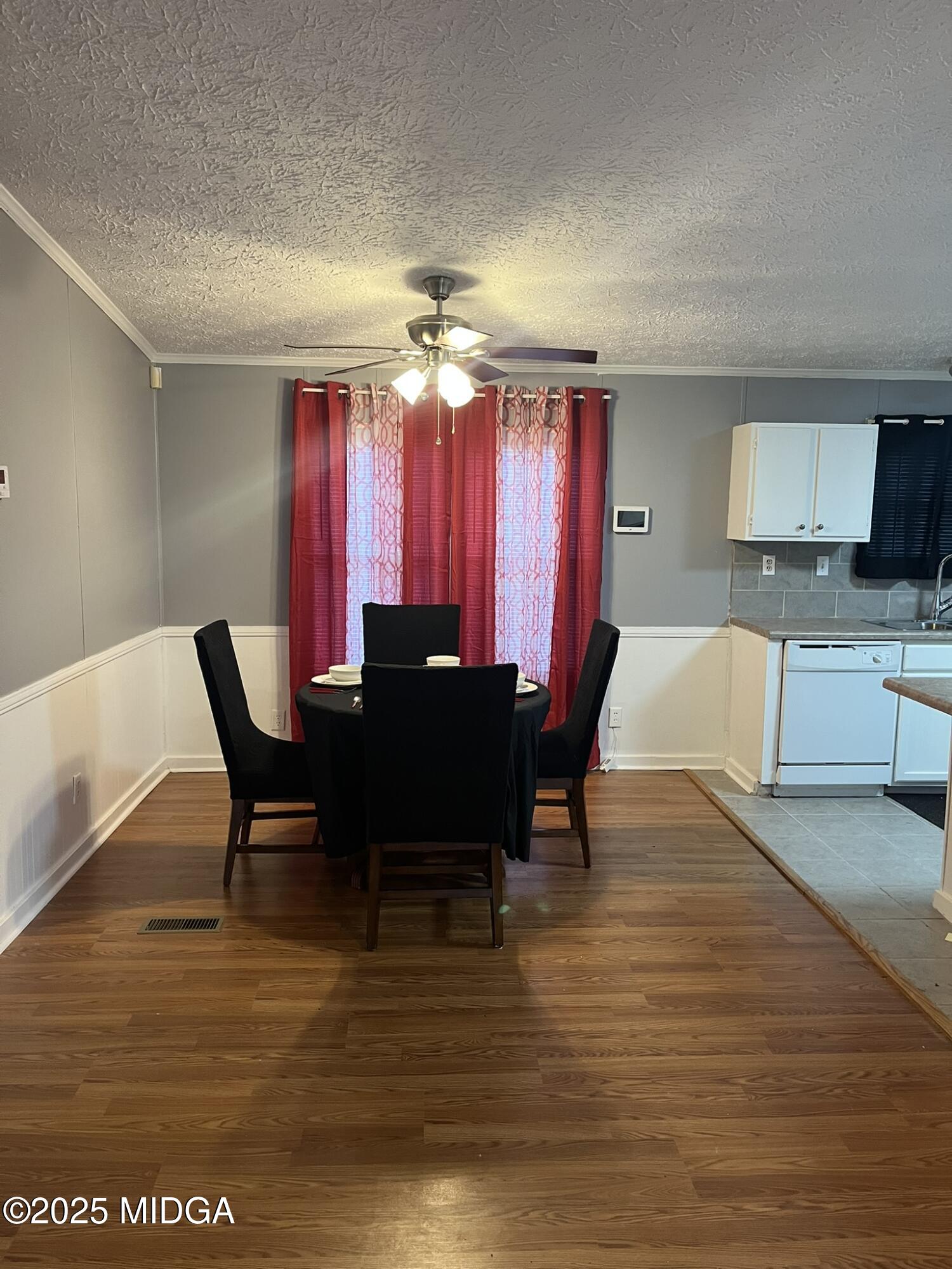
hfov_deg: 53.1
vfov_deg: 67.3
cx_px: 476
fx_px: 953
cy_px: 634
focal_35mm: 26
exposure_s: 1/60
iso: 200
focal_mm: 5.1
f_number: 1.6
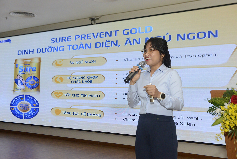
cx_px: 118
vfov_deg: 28.1
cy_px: 80
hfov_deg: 41.1
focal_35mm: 48
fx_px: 316
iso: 1600
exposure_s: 1/750
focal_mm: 48
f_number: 5.6
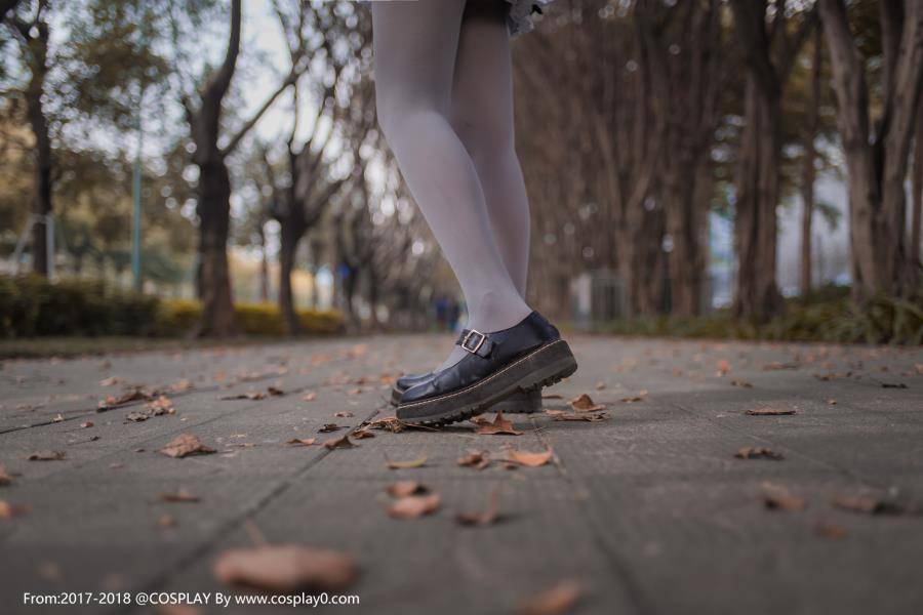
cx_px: 462
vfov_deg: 37.9
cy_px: 308
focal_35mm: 35
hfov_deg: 54.4
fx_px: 897
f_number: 2
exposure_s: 1/200
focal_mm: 35
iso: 200
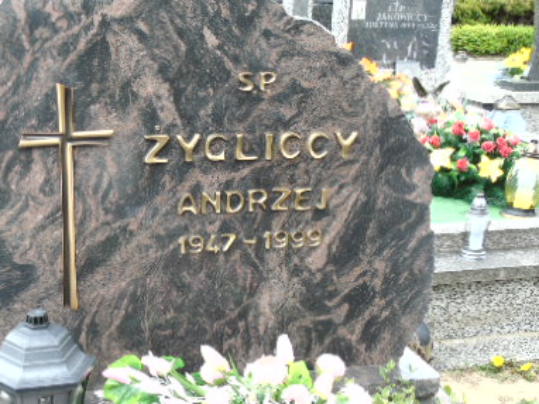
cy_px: 271
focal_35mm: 57
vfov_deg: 25.5
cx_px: 214
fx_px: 887
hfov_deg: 33.7
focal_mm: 6.1
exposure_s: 1/60
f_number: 3.8
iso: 80
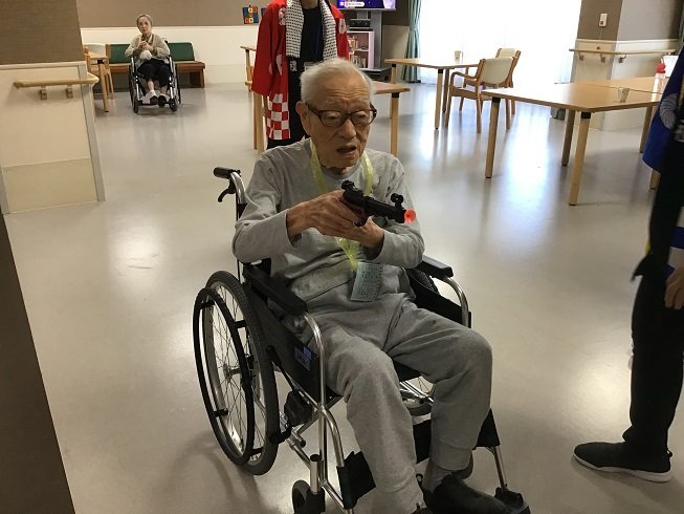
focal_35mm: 31
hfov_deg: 58.3
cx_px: 342
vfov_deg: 45.5
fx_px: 613
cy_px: 257
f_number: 2.4
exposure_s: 1/30
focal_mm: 3.3
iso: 32
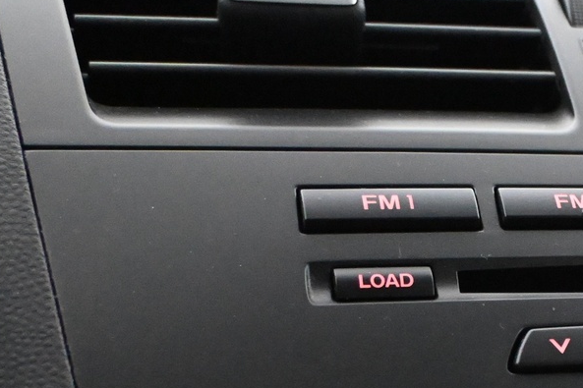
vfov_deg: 15.4
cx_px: 738
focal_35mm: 84
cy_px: 508
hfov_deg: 22.0
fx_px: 1361
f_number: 3.8
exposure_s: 1/60
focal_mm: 20.5
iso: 9000
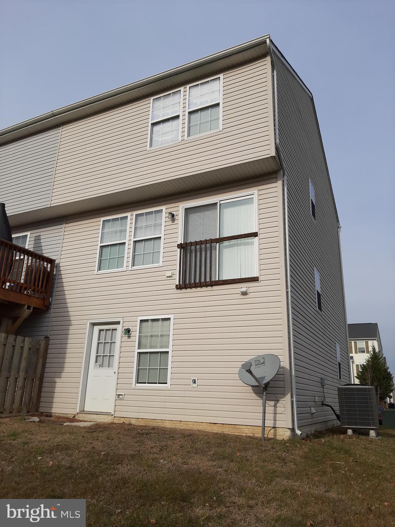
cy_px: 264
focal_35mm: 26
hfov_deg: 53.0
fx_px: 396
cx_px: 198
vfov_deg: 67.3
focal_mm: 3.93
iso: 40
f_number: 1.7
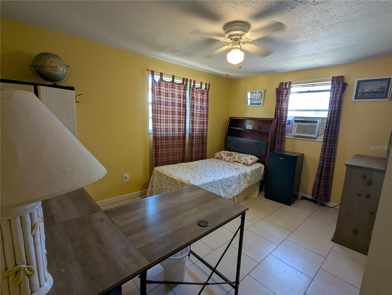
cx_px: 196
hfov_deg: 94.4
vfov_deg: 78.2
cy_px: 148
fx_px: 181
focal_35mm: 16
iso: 128
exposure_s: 1/60
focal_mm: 2.35
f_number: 2.2
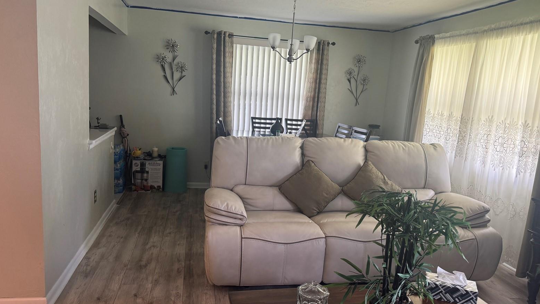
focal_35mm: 27
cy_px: 153
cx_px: 267
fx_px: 387
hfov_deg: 69.8
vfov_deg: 42.9
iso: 200
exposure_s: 1/60
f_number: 1.78
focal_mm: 6.76
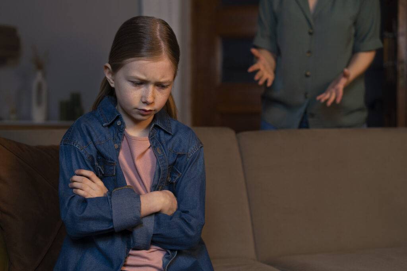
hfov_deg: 36.2
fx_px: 622
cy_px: 136
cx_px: 204
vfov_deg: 24.6
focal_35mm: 55
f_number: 3.2
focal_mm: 55
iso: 320
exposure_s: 1/160
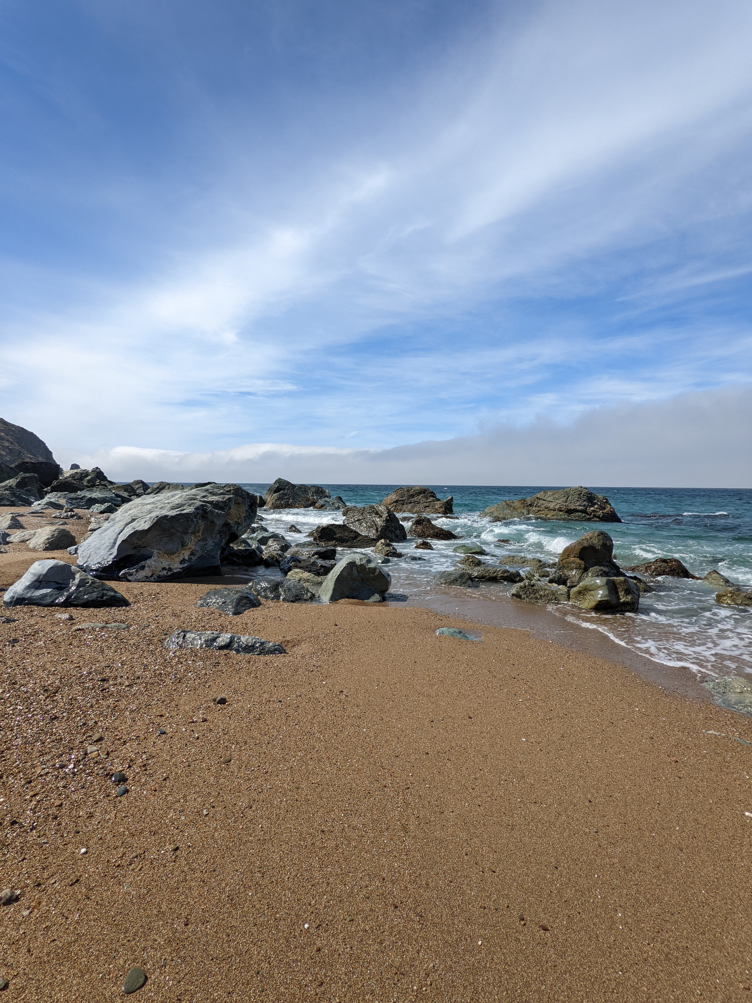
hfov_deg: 78.1
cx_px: 376
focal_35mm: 16
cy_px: 502
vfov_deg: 94.5
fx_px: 463
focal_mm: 2.22
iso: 38
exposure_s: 1/1838
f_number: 2.2
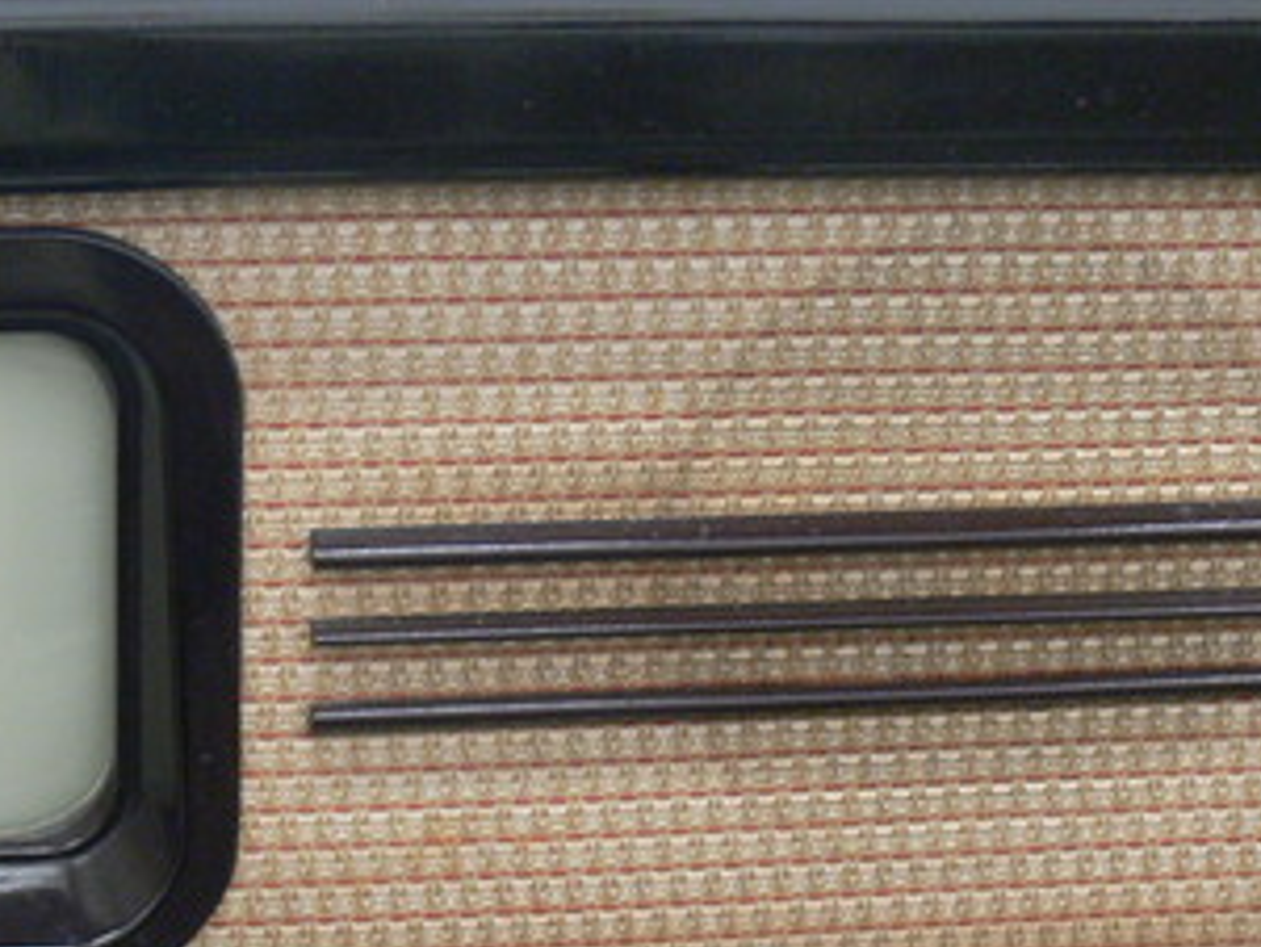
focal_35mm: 85
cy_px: 792
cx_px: 289
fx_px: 3098
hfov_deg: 22.8
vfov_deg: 17.2
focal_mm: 8.4
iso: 200
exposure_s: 1/13
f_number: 2.8
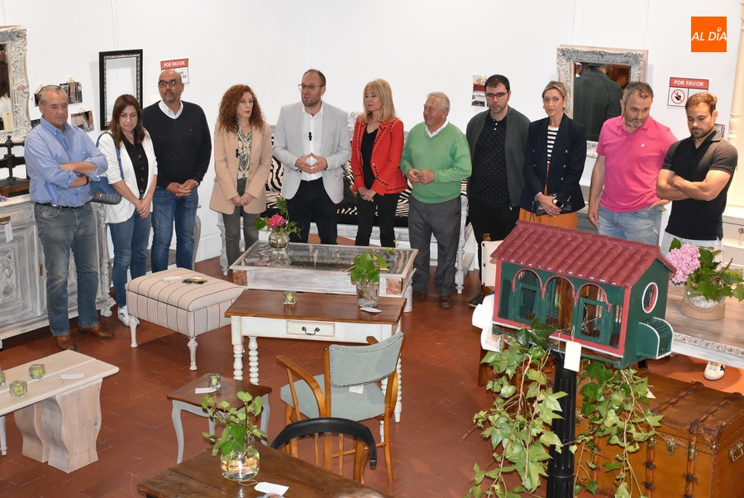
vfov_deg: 23.8
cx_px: 372
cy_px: 249
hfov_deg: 35.0
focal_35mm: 57
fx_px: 1179
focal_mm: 38
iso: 2500
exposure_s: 1/60
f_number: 4.2
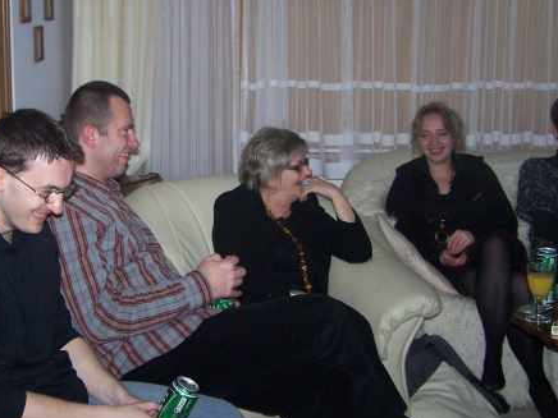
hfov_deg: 31.5
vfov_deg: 24.0
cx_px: 207
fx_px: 983
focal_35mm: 61
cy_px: 189
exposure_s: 1/60
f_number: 2.8
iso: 160
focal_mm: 6.3
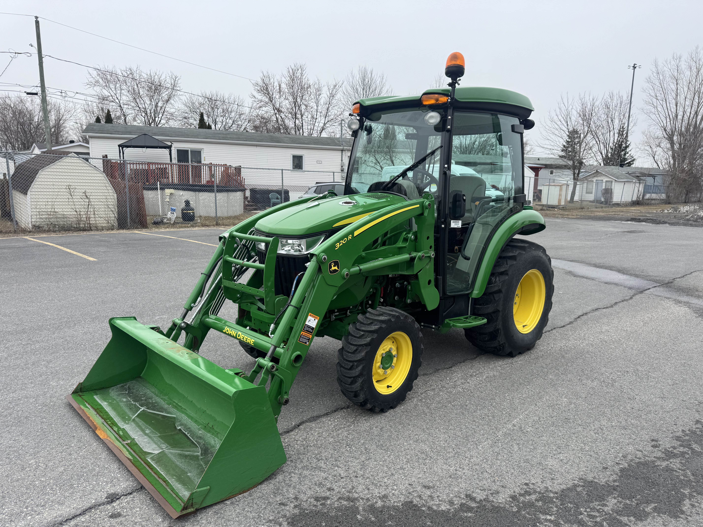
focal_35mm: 24
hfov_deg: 71.6
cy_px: 264
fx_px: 487
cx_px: 352
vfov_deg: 56.8
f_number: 1.78
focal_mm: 6.76
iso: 80
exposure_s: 1/2041
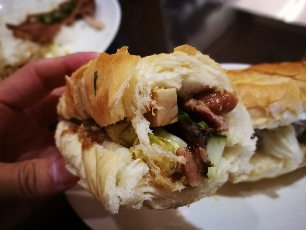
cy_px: 115
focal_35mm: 27
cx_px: 153
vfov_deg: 51.4
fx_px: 239
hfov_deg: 65.3
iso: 500
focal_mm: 4.5
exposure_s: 1/20
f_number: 4
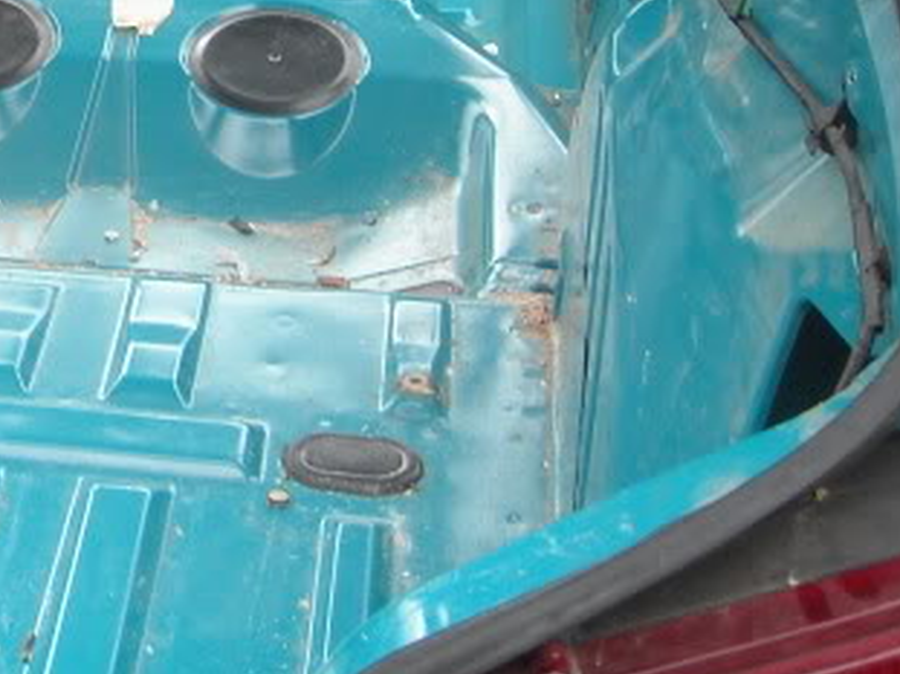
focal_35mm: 90
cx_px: -150
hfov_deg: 20.5
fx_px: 2339
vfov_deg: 15.9
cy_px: -90
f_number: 2.8
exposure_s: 1/60
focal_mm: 5.7
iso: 70
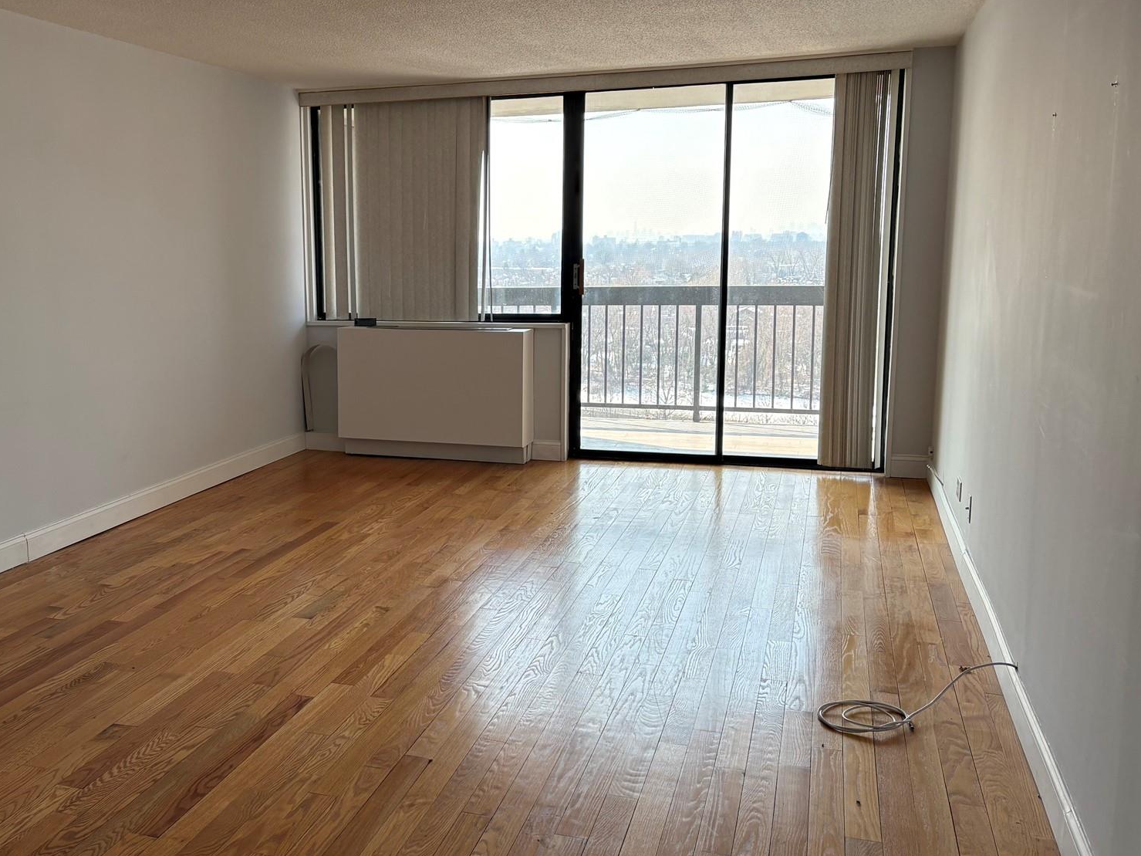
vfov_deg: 39.6
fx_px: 1187
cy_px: 414
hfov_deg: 50.5
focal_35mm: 36
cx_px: 391
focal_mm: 5.96
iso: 64
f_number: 1.6
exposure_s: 1/424
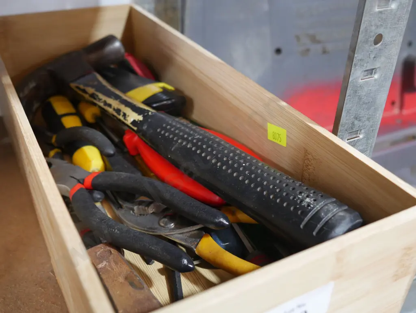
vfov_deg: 37.8
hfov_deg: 49.0
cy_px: 156
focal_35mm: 38
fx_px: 457
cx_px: 208
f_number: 4.1
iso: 1600
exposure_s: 1/60
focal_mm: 19
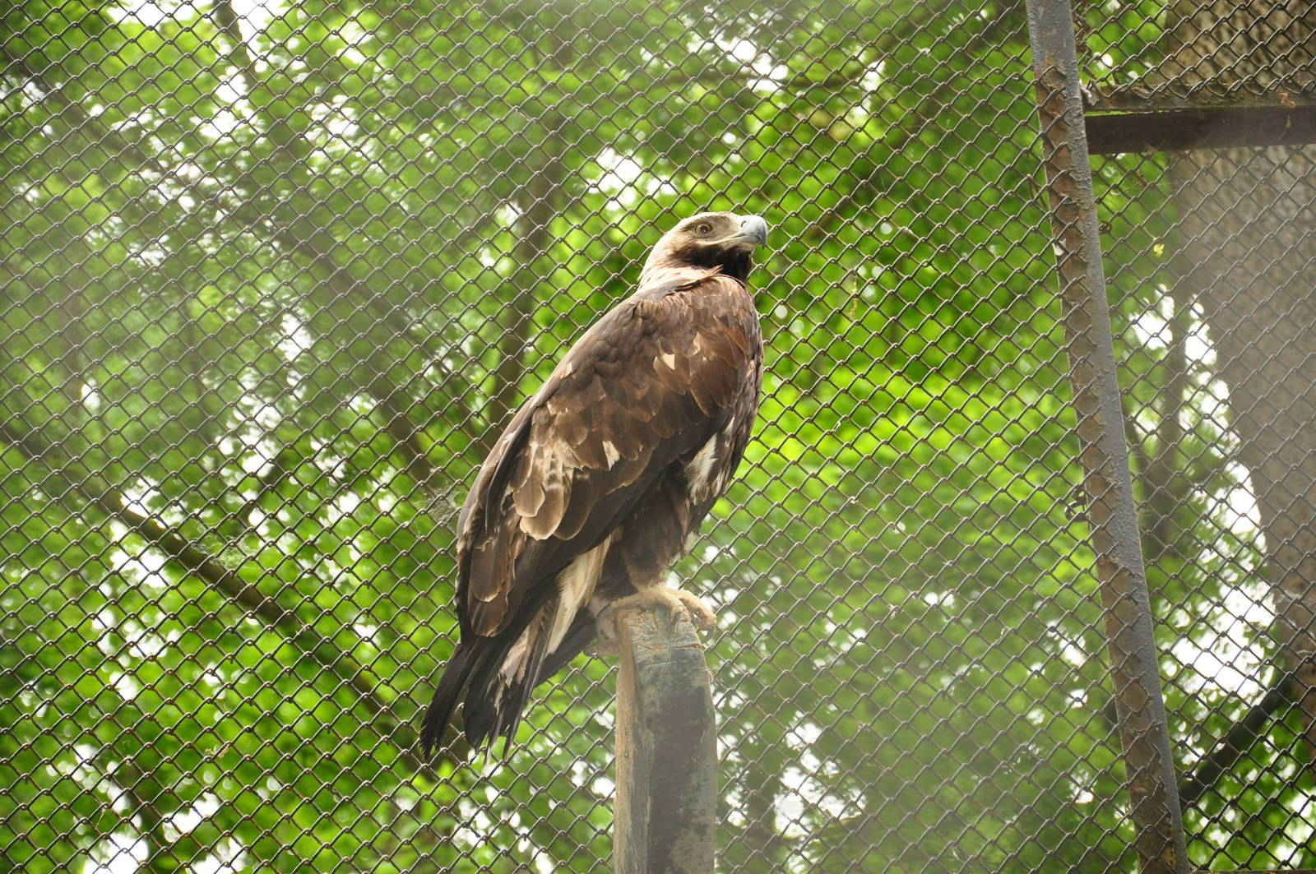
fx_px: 5751
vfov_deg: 8.7
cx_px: 658
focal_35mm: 158
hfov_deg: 13.1
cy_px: 437
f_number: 5.6
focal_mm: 105
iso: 1000
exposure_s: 1/200
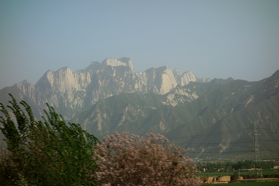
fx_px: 775
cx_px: 140
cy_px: 93
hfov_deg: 20.4
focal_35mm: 100
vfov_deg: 13.7
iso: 125
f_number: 5.6
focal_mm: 37.1
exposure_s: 1/400
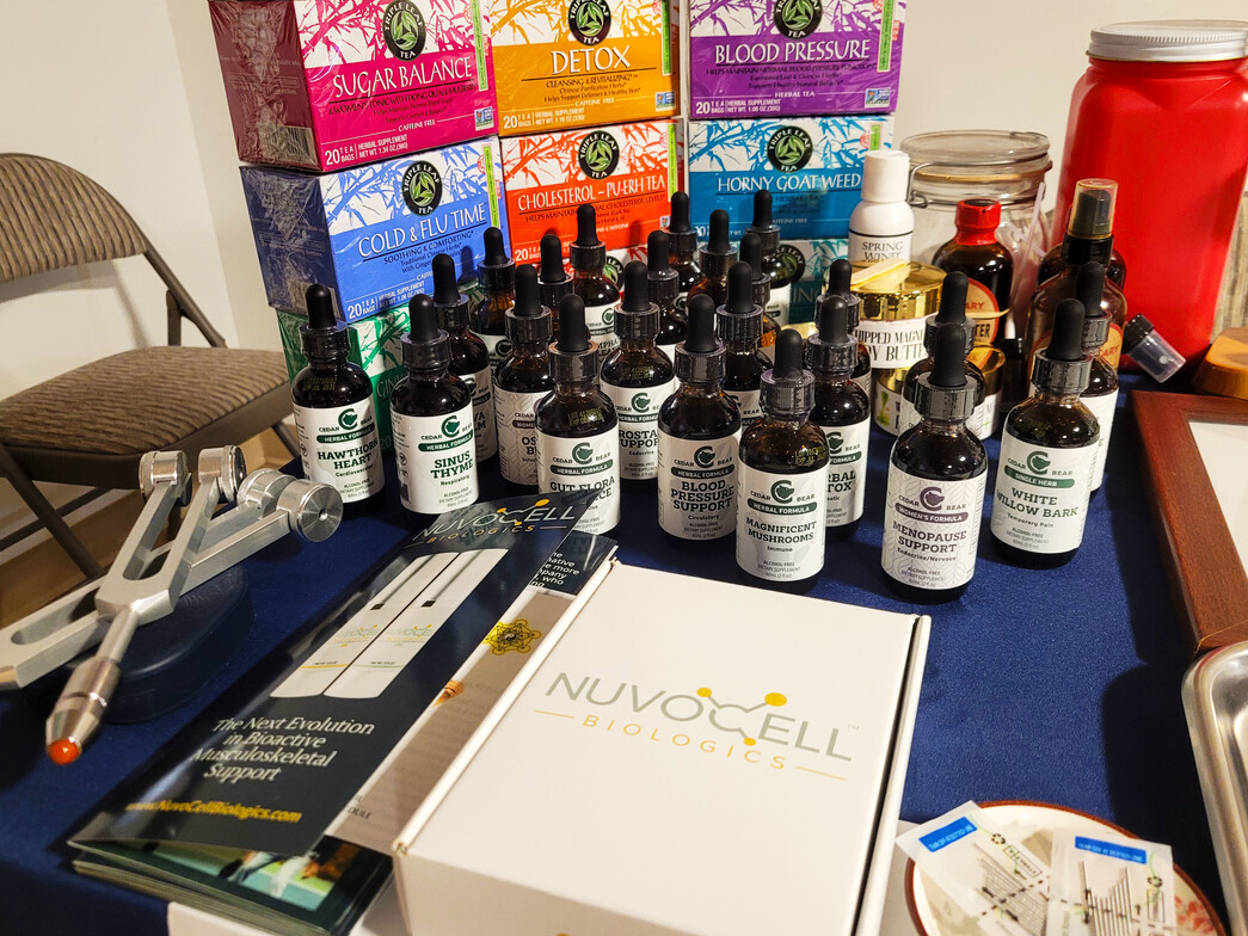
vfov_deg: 53.1
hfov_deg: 67.3
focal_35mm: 26
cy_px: 468
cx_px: 624
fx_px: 937
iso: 250
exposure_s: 1/60
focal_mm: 5.4
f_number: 1.8
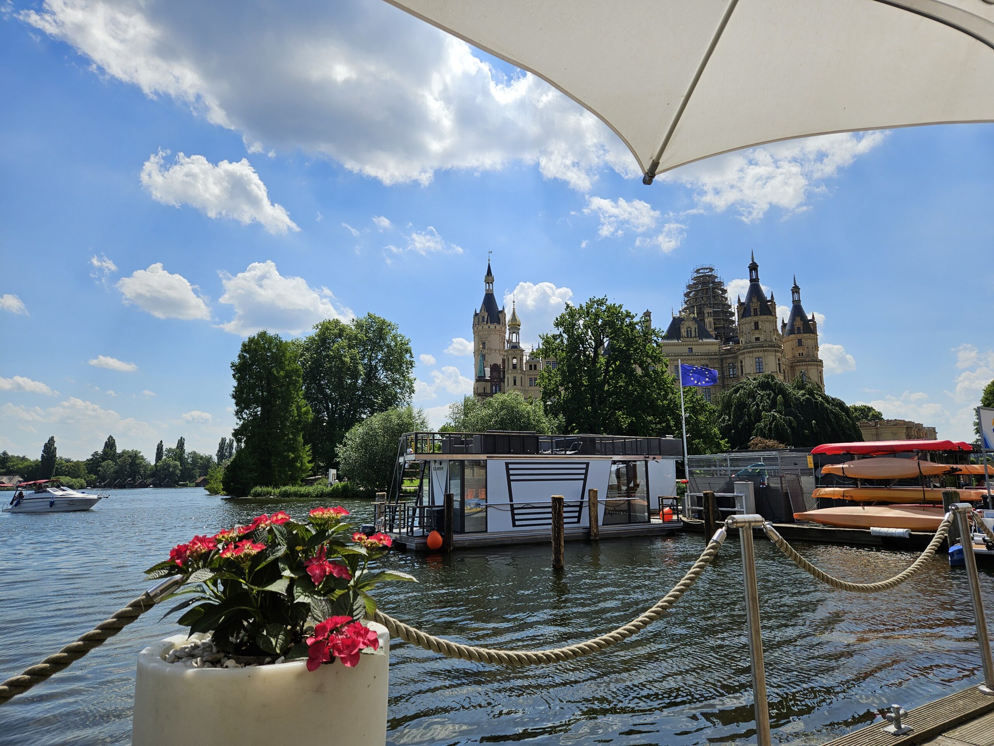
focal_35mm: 23
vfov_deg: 58.9
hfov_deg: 73.9
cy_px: 373
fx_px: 660
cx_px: 497
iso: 25
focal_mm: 5.4
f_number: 1.8
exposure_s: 1/3238
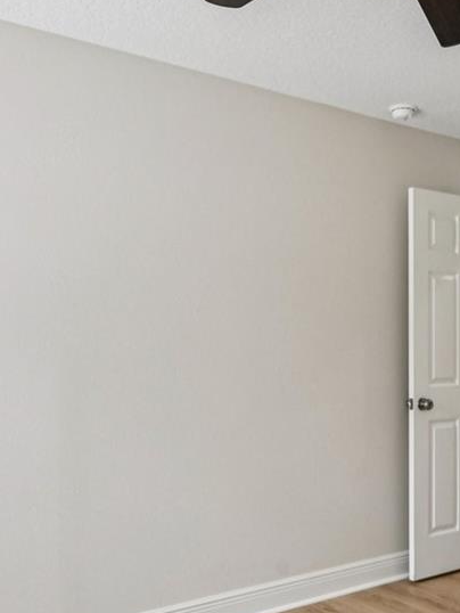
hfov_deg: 35.2
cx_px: 346
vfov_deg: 46.5
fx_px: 708
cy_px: 373
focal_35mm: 40
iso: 400
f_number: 8
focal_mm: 14
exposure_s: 1/50
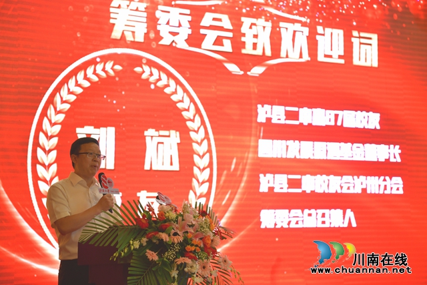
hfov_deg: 32.4
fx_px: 736
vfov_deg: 21.9
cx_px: 214
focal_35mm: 62
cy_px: 142
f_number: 2.8
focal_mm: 62
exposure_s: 1/125
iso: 720
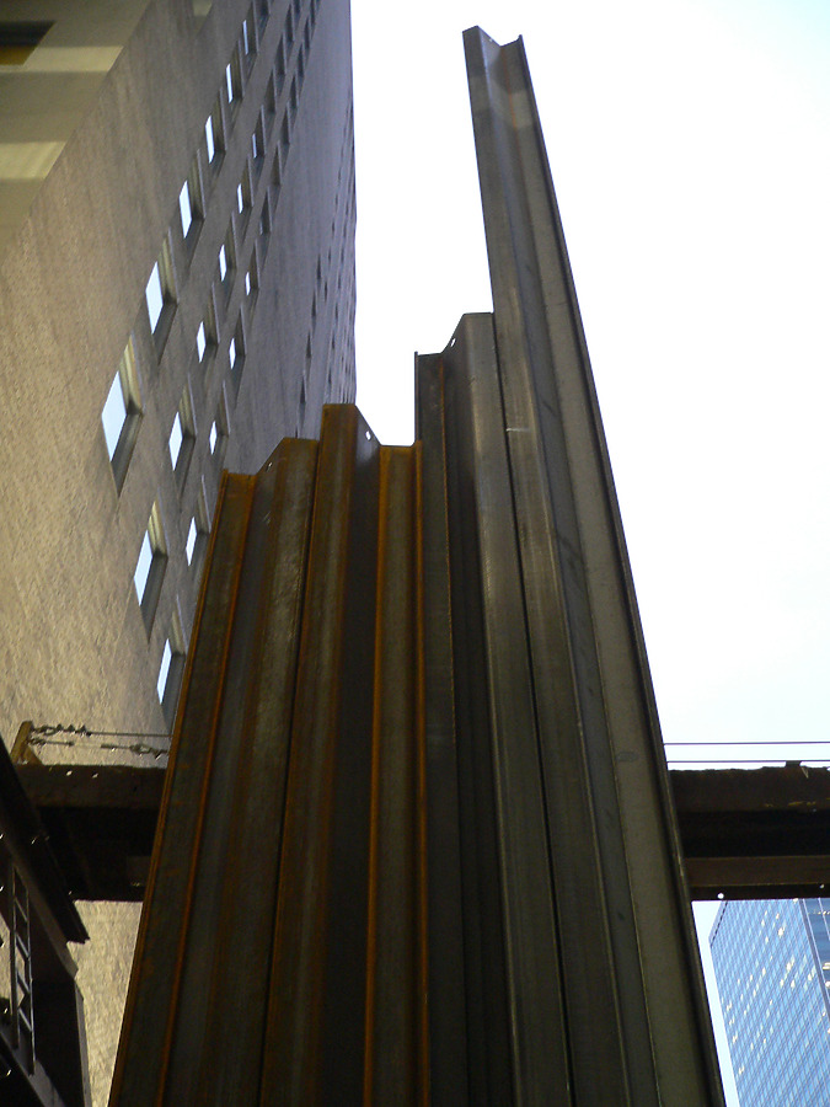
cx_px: 415
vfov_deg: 51.4
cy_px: 554
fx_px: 1151
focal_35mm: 36
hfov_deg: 39.7
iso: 200
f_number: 2.8
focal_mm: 6
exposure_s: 1/15
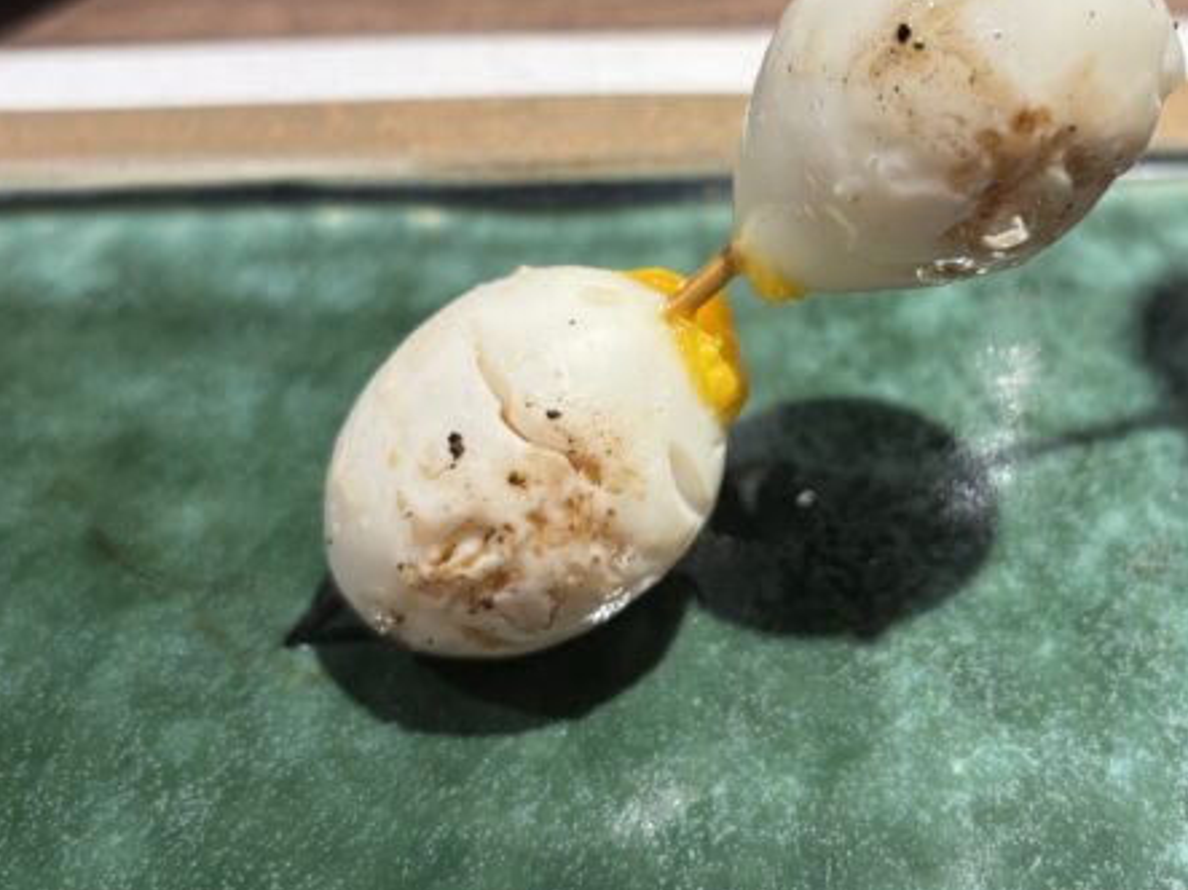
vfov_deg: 30.6
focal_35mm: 47
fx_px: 1613
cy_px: 298
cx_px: 783
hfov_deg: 40.0
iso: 80
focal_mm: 5.96
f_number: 1.6
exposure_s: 1/50
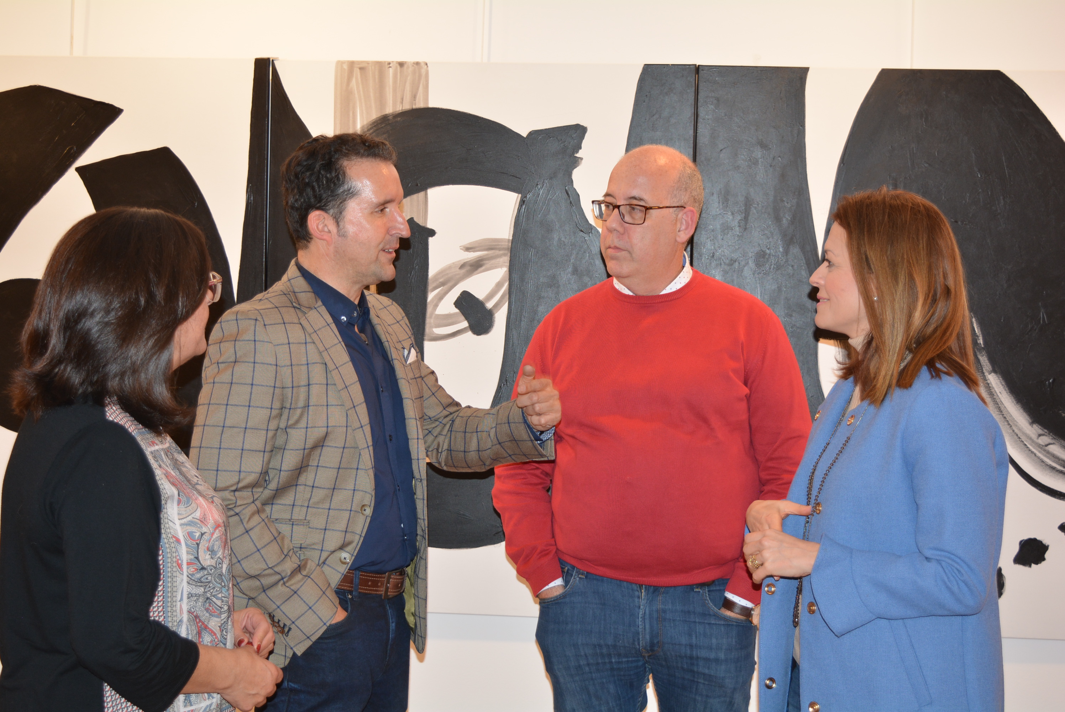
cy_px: 356
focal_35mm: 54
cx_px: 532
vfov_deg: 25.1
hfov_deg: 36.8
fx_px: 1599
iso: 400
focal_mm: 36
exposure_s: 1/60
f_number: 4.8
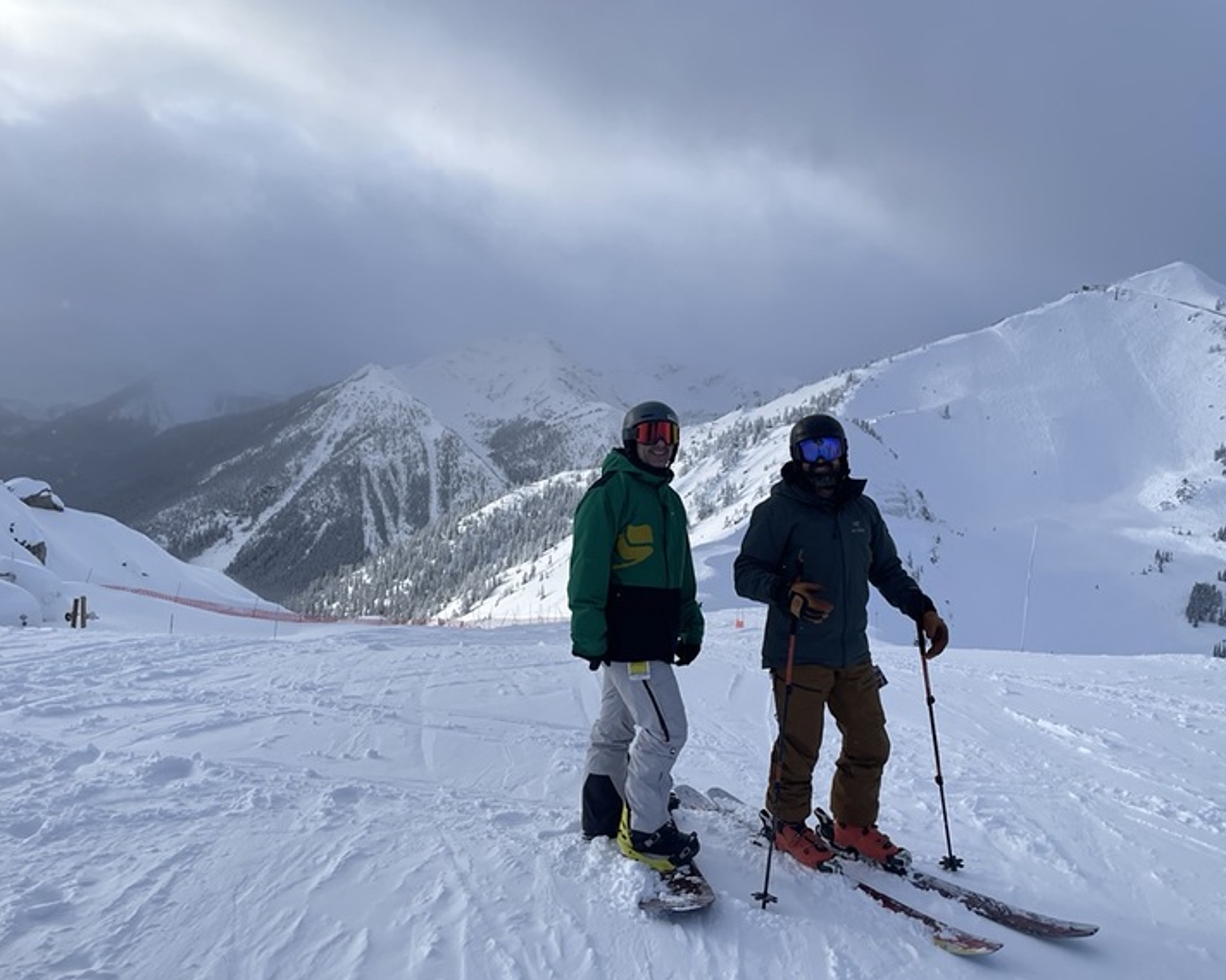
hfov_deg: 62.2
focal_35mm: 28
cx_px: 612
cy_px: 481
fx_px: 1015
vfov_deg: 51.5
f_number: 1.6
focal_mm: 4.2
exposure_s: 1/3731
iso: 32
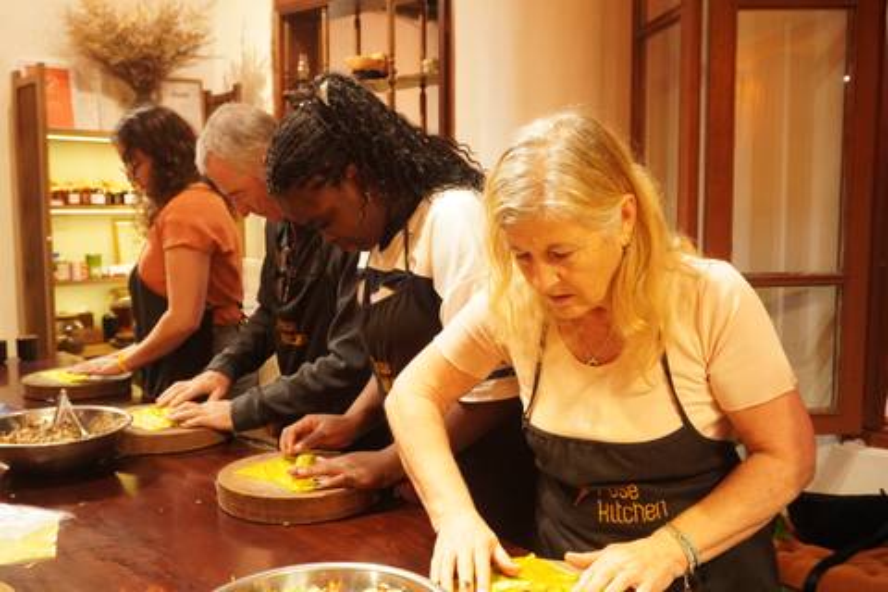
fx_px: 814
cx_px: 444
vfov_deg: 40.0
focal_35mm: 33
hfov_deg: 57.2
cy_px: 296
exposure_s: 1/50
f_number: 5.6
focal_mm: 22
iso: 2500
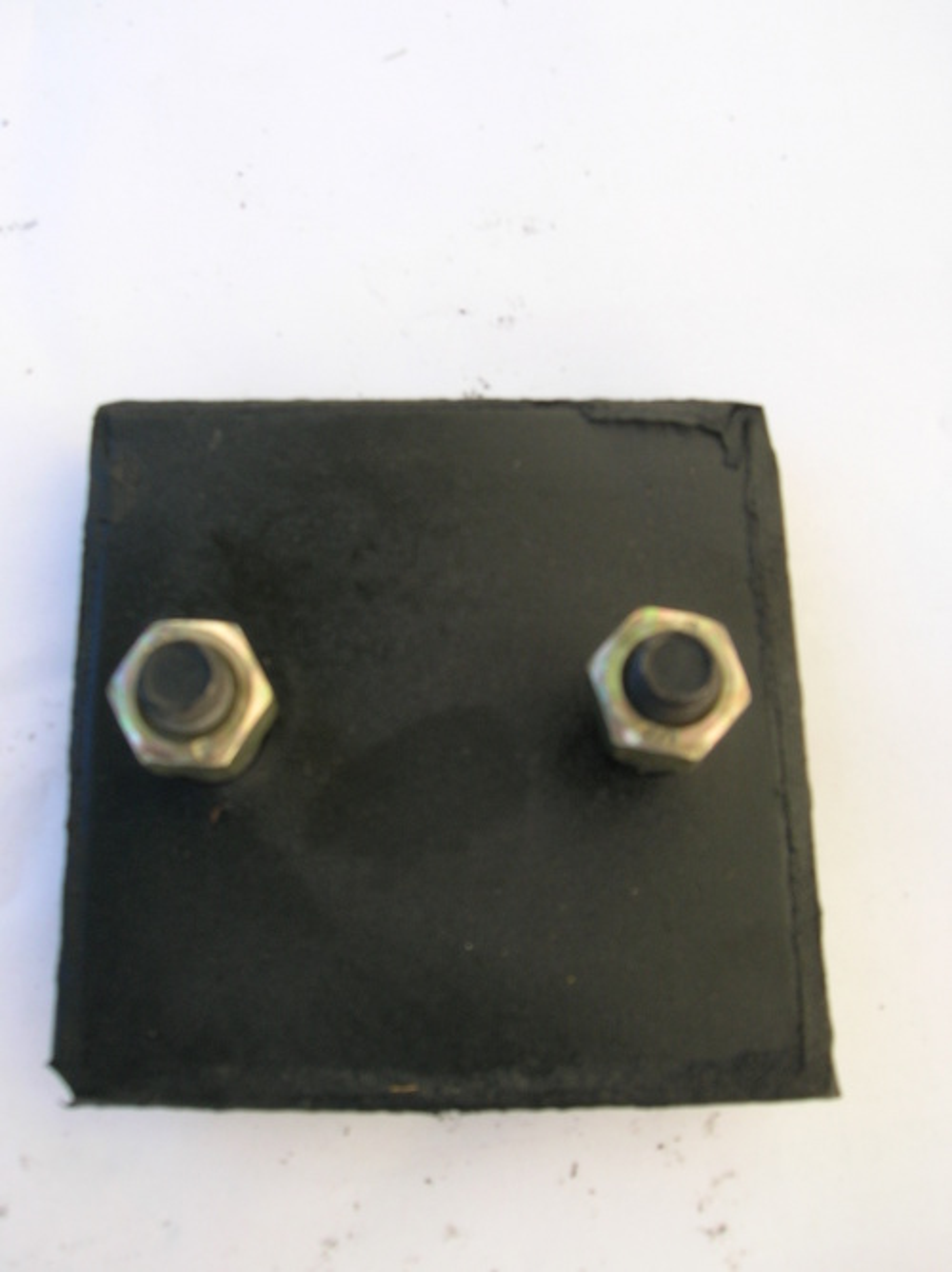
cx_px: 476
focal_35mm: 34
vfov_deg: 54.0
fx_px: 1248
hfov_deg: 41.7
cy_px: 636
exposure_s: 1/58.2
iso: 50
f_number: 4.9
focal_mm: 5.7
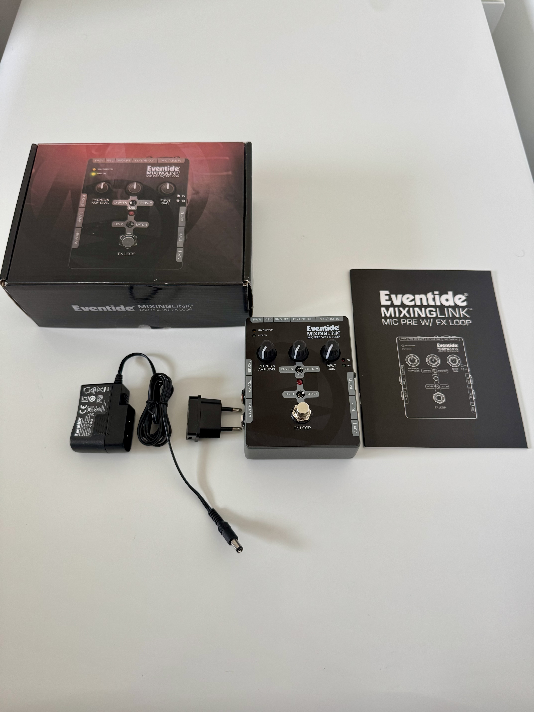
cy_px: 356
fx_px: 494
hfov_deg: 56.8
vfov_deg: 71.6
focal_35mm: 24
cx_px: 267
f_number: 1.78
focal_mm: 6.76
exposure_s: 1/55
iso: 160
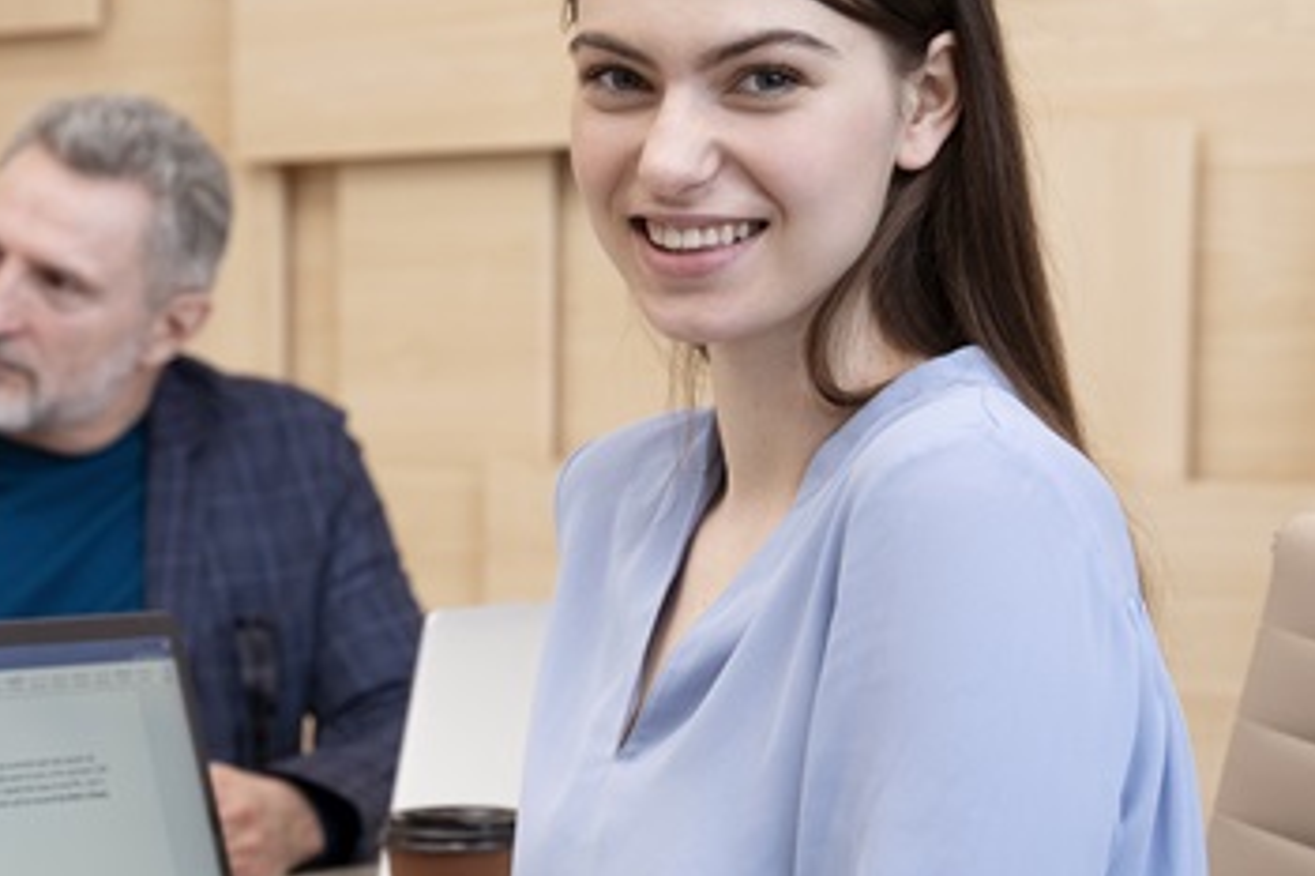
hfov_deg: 18.1
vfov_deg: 12.2
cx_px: 255
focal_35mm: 112
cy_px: 592
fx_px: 4097
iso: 1000
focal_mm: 49.1
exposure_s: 1/160
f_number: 4
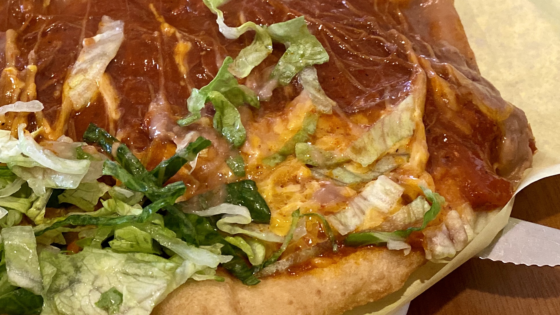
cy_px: 151
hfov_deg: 34.0
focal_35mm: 59
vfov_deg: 20.4
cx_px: 84
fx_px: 876
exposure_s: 1/60
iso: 320
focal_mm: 4.25
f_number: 1.8
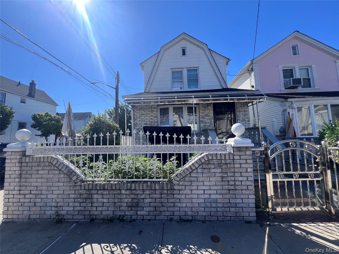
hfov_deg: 106.2
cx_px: 170
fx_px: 127
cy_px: 127
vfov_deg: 89.9
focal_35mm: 13
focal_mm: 1.57
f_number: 1.8
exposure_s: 1/986
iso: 32
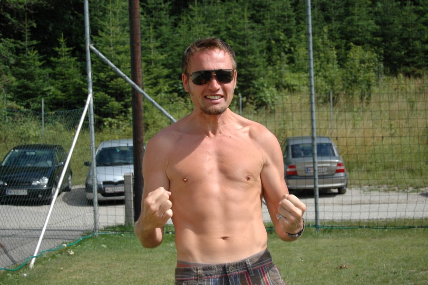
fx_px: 802
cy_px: 142
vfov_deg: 20.1
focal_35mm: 68
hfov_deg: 29.9
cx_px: 214
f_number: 5.3
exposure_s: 1/1000
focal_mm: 45
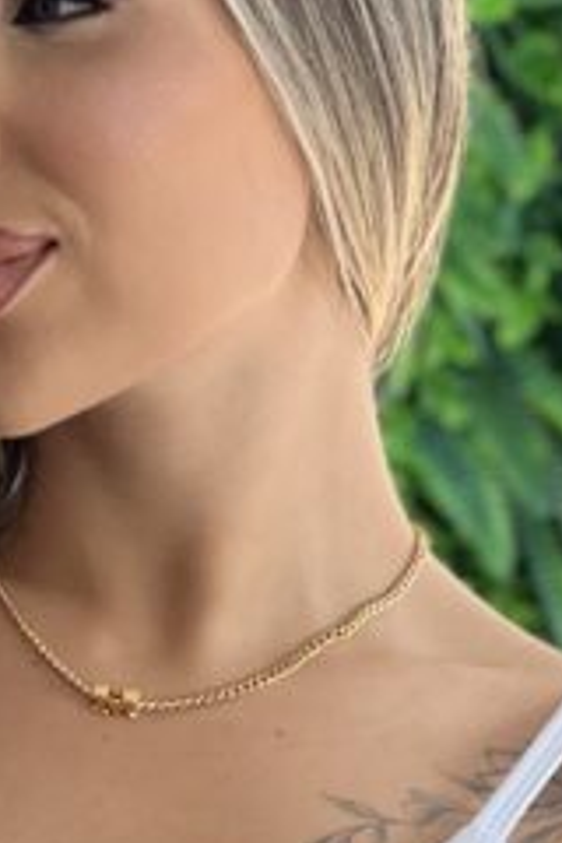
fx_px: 7282
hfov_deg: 4.4
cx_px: 67
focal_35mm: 311
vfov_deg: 6.6
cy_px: 1126
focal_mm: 9
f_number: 2.8
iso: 64
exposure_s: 1/120
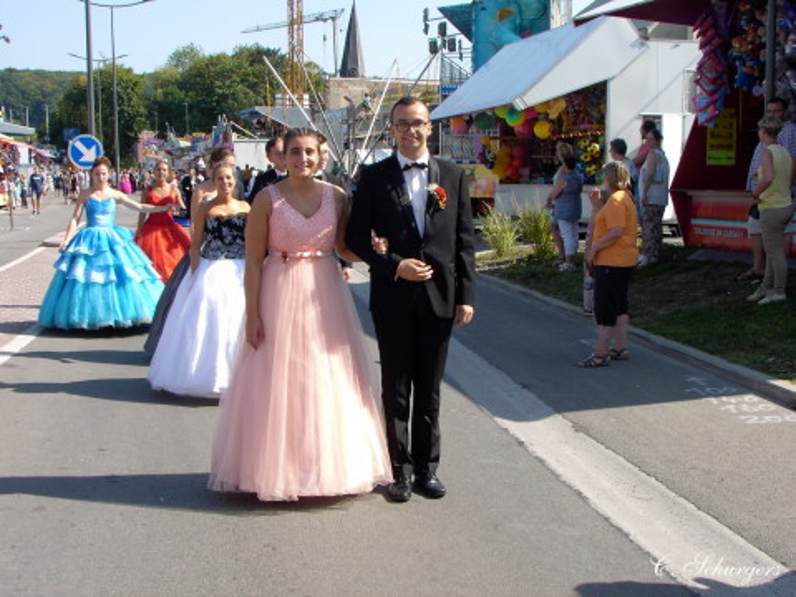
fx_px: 1127
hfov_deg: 38.9
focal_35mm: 49
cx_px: 398
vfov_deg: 29.7
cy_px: 298
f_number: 5
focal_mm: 7.5
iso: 70
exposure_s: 1/200
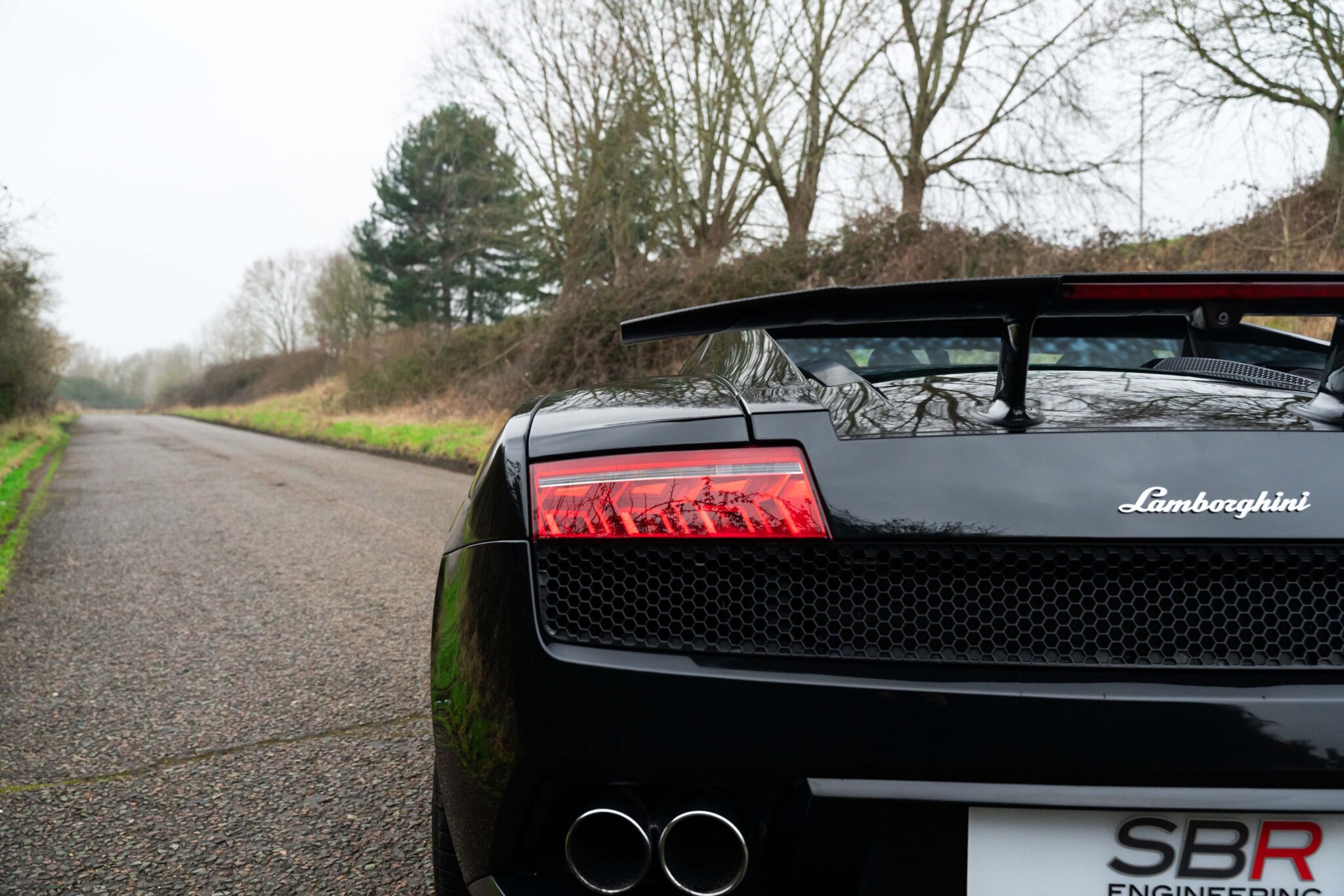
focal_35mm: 34
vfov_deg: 38.8
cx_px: 672
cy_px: 448
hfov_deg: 55.7
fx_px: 1273
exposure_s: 1/500
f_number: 5
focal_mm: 34.1
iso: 2000
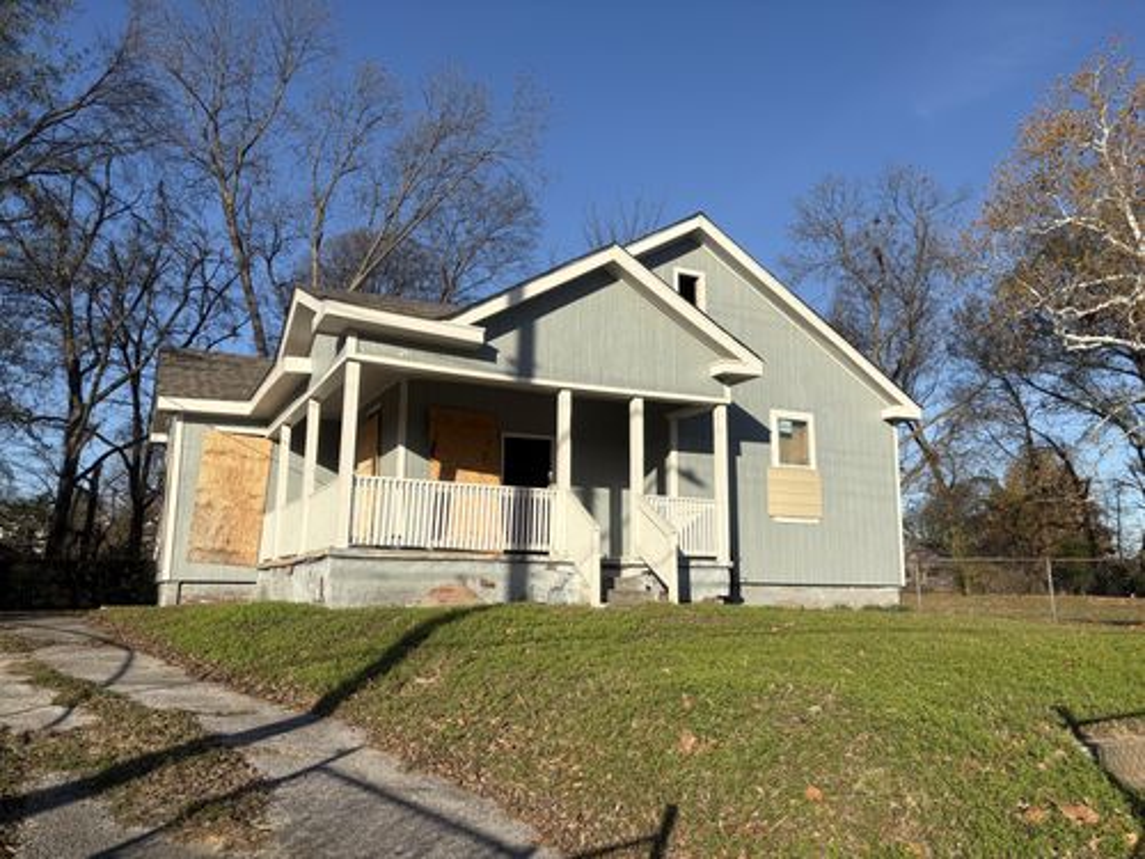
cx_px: 572
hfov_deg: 67.3
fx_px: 860
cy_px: 430
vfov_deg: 53.1
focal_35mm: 26
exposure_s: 1/4329
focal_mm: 5.96
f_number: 1.6
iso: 50
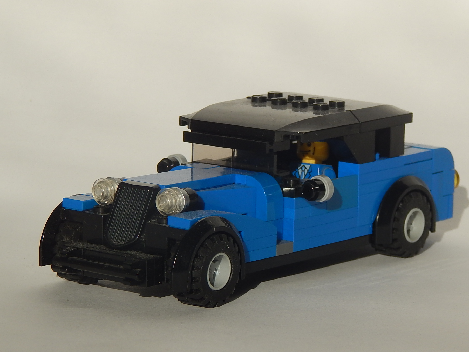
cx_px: 257
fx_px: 2249
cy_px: 210
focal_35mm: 166
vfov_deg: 8.9
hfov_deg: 11.9
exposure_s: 1/400
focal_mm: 23.4
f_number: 9.6
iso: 125
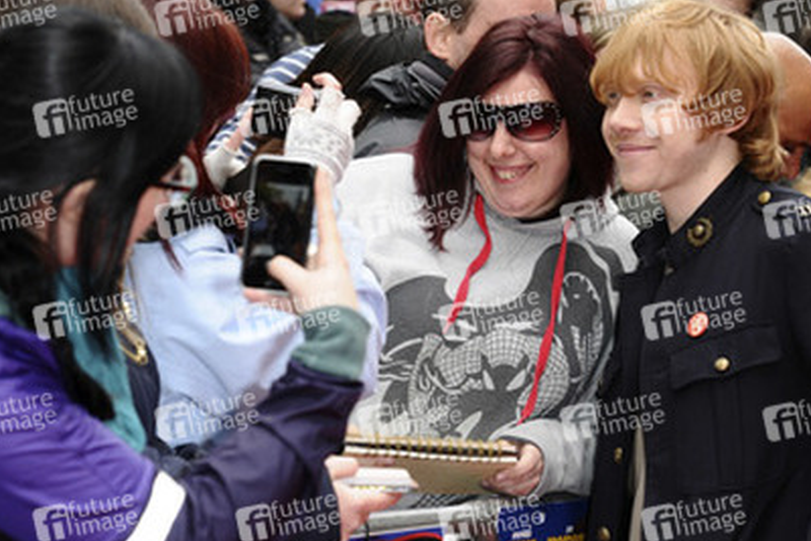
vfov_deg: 9.5
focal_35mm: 145
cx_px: 436
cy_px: 265
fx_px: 3268
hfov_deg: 14.1
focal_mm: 86
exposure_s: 1/250
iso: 200
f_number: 5.6
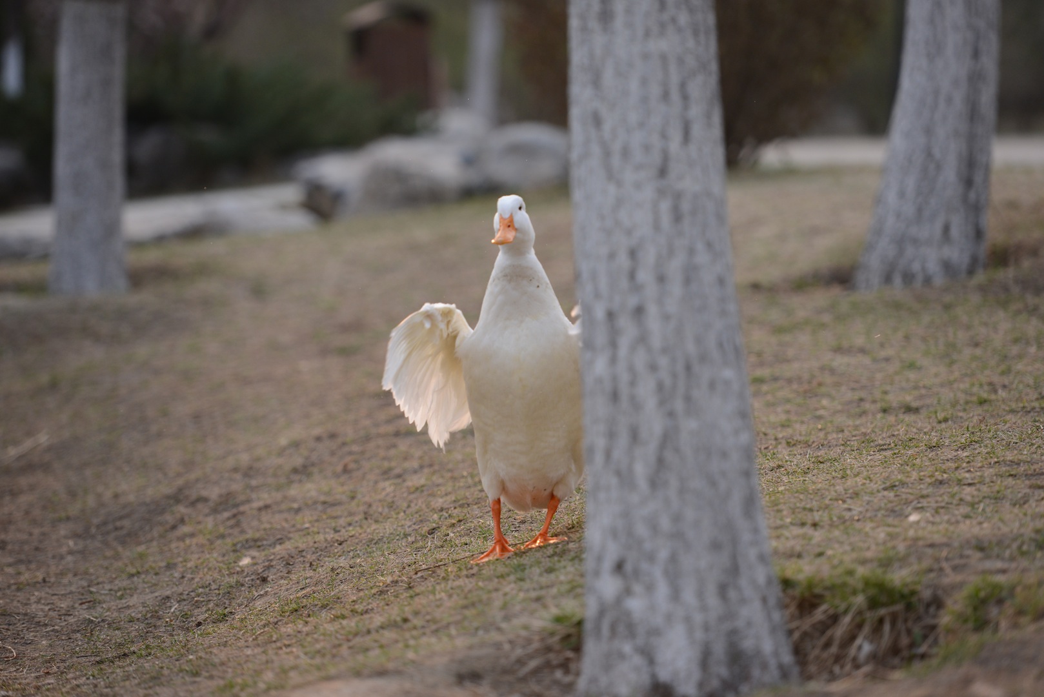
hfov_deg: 12.1
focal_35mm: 170
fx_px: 4931
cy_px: 348
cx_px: 522
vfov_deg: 8.1
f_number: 3.2
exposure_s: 1/1600
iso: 640
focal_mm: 170
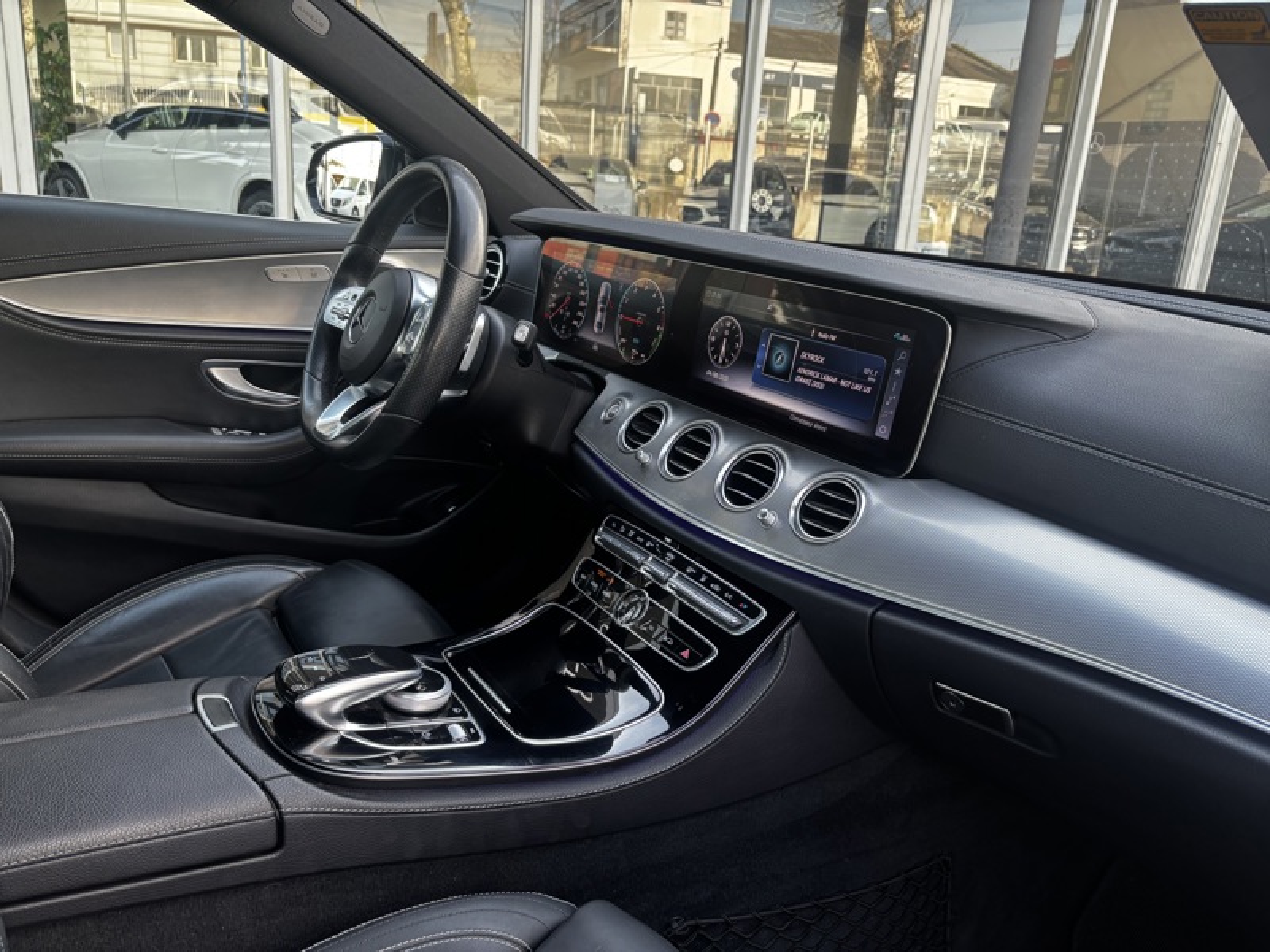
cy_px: 476
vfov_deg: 53.1
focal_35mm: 26
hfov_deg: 67.3
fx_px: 954
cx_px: 635
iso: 80
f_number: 1.6
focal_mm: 5.96
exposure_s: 1/121
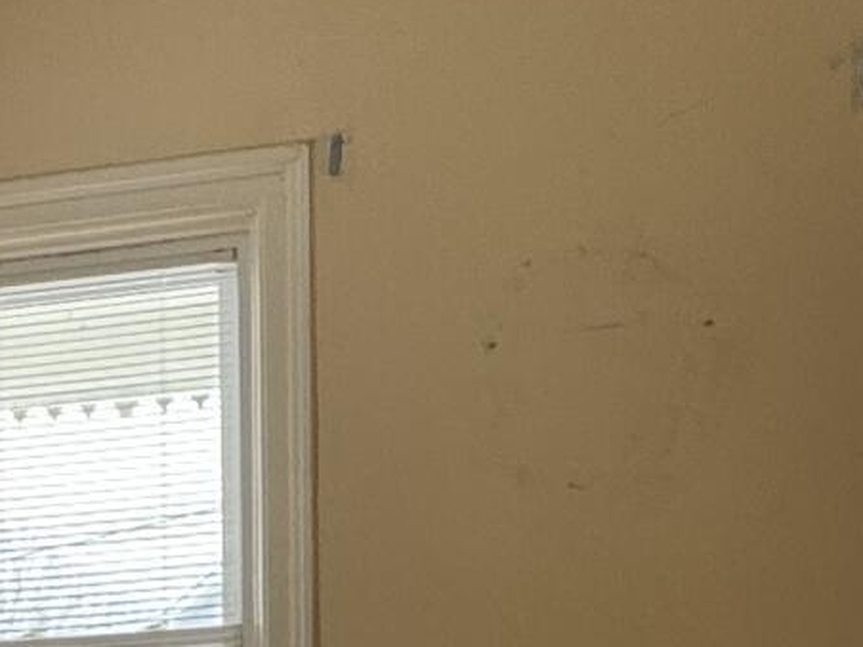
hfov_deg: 20.5
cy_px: 1023
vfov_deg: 14.6
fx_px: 2319
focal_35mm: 93
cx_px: 36
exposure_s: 1/99
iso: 64
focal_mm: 2.22
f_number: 2.2
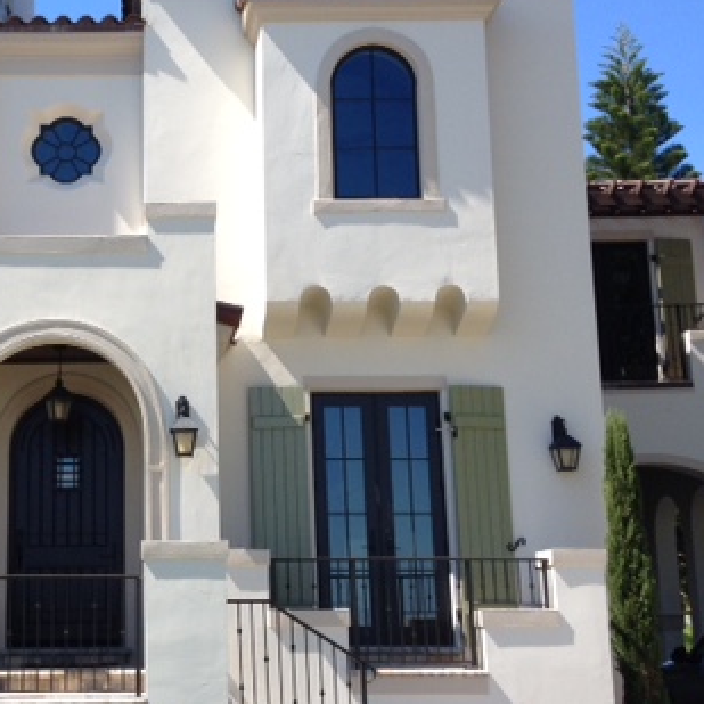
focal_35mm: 64
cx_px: 148
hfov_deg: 26.4
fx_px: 1473
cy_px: 335
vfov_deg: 26.9
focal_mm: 4.28
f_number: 2.4
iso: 50
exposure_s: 1/890
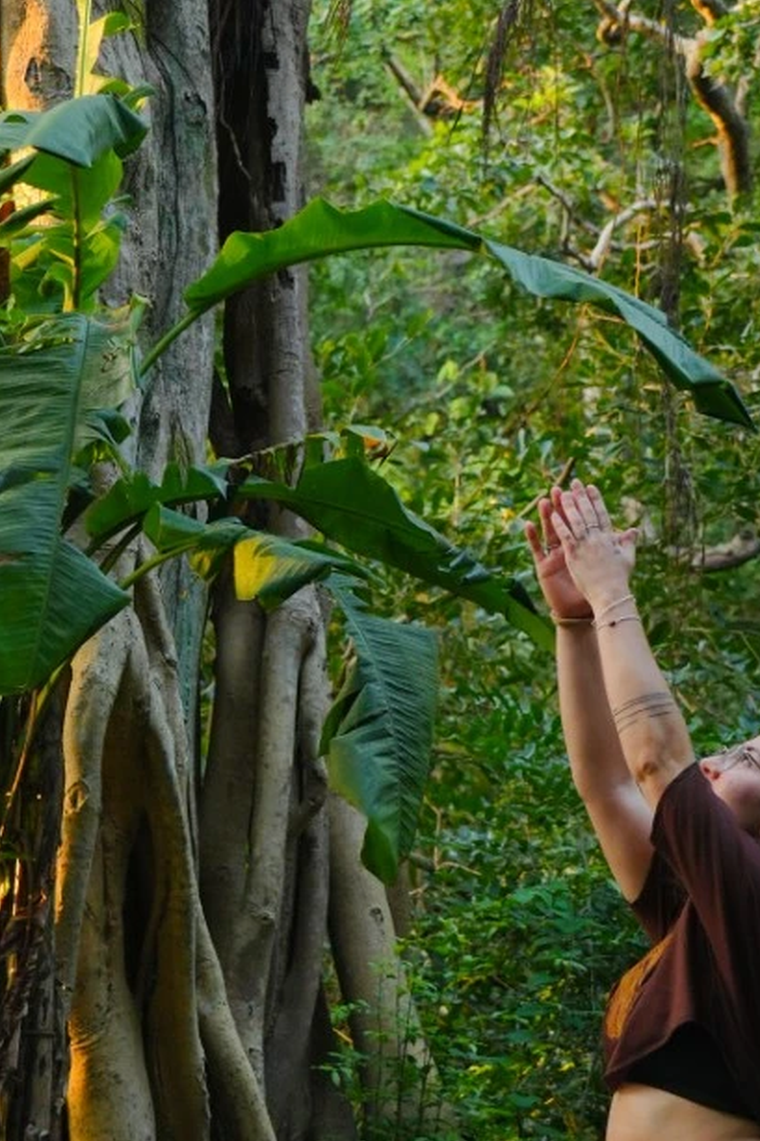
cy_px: 416
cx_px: 435
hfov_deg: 14.4
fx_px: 3010
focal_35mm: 95
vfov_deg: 21.4
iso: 800
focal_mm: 36
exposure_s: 1/125
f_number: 4
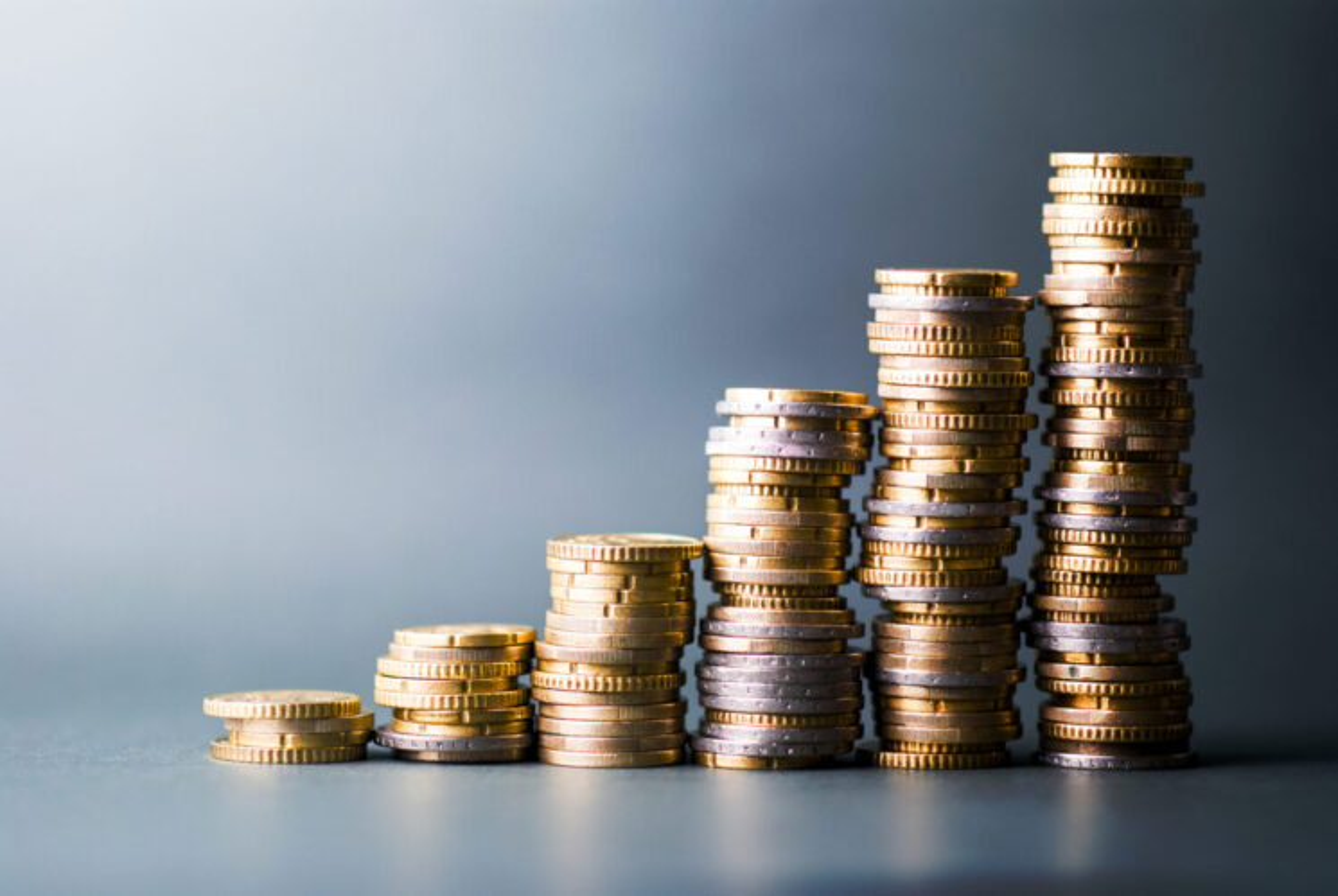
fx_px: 4745
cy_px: 448
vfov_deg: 10.8
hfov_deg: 16.0
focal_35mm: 128
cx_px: 669
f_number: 1.8
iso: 100
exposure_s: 1/200
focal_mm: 85
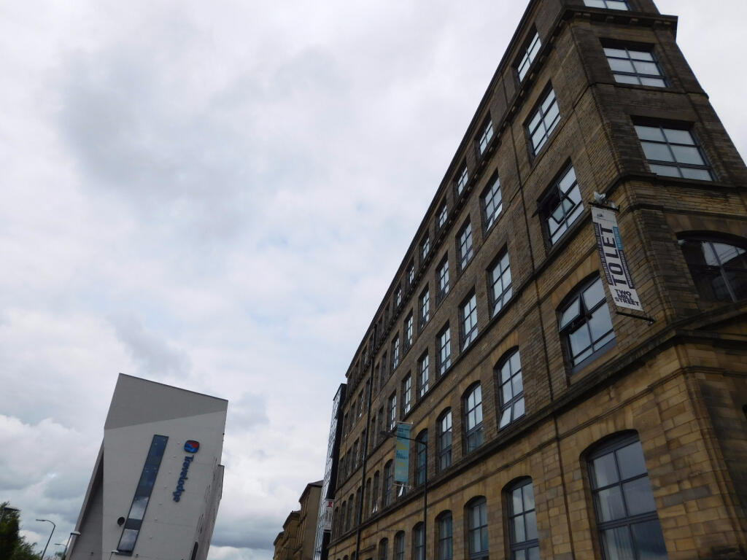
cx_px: 374
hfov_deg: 73.9
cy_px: 280
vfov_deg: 58.9
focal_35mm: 23
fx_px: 496
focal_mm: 4
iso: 125
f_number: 6
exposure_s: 1/640
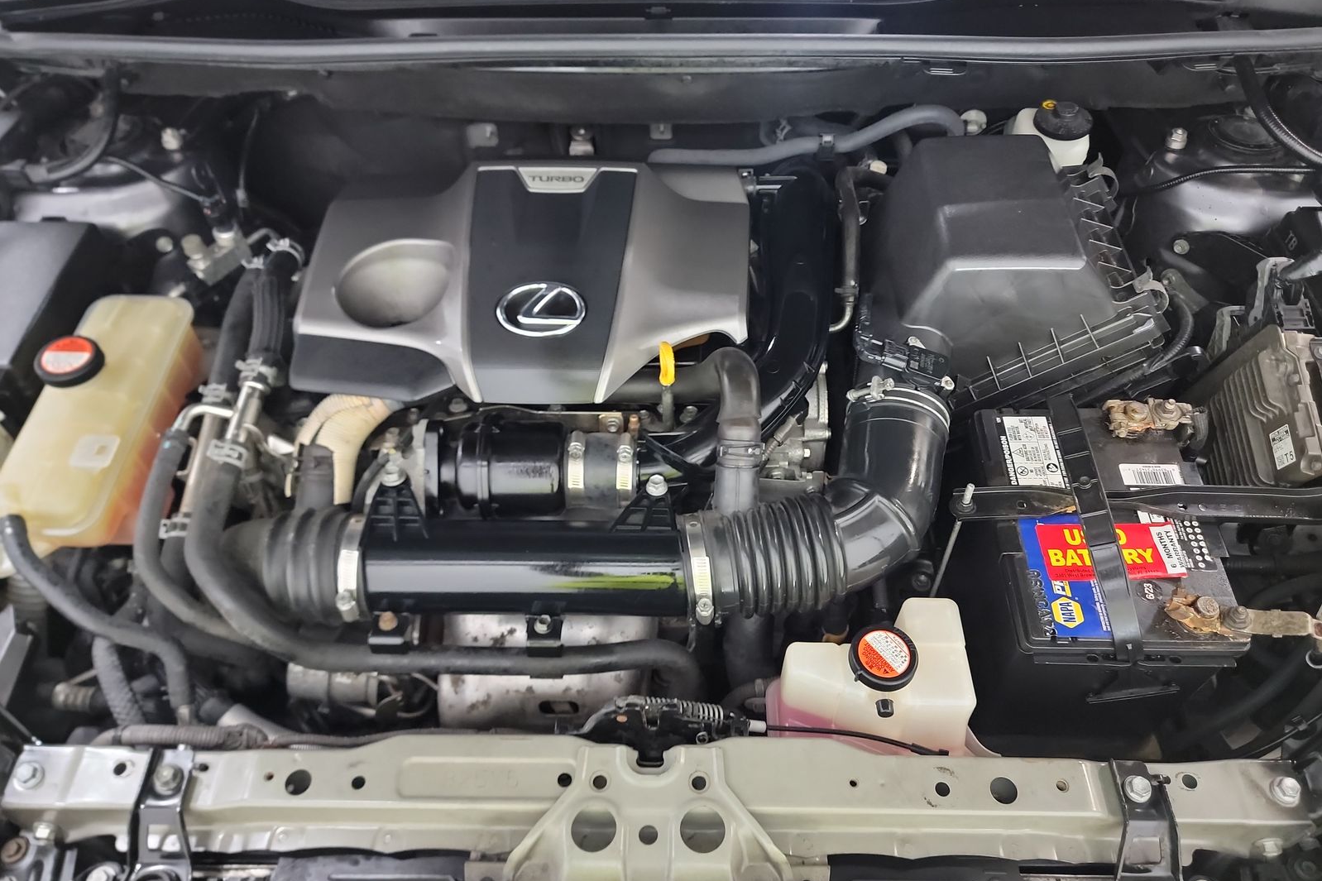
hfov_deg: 71.5
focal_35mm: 25
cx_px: 661
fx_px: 918
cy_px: 447
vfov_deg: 51.3
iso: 1246
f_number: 1.8
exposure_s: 1/14
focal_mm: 6.7
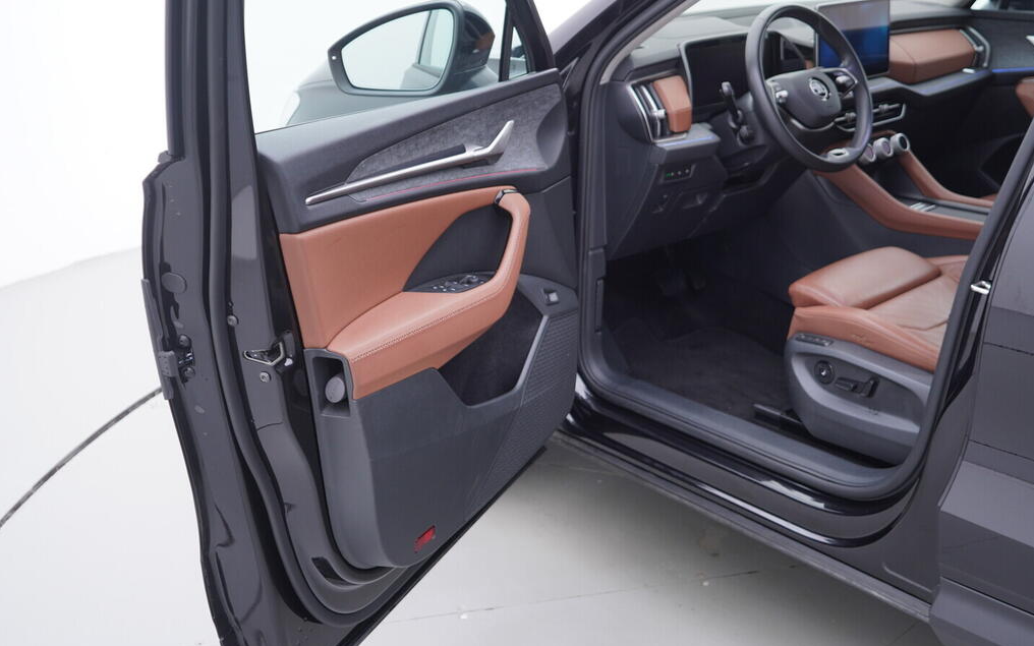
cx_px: 520
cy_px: 315
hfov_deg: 52.7
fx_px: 1043
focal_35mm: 37
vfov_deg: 34.4
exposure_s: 1/40
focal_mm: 24
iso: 125
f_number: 2.8
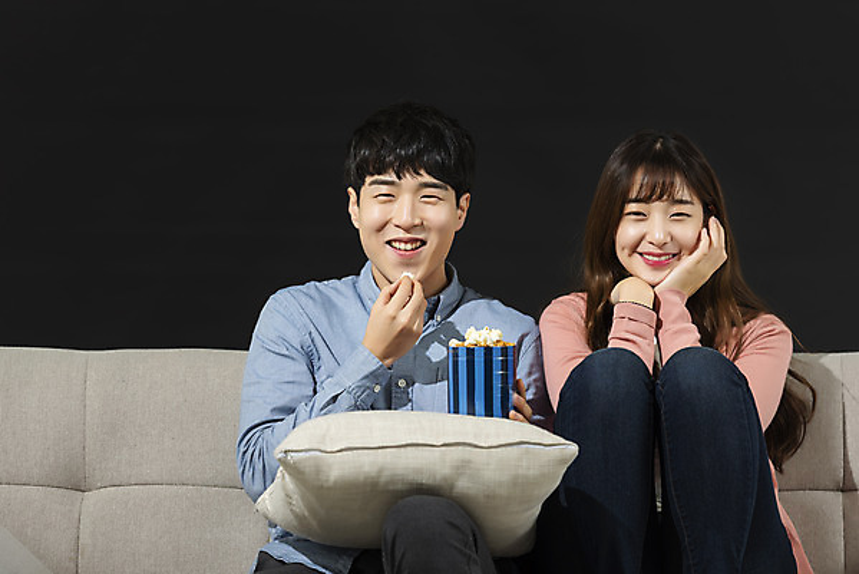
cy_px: 287
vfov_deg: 8.3
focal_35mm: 165
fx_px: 3939
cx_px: 430
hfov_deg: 12.4
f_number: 4
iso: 100
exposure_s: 1/125
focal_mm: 165
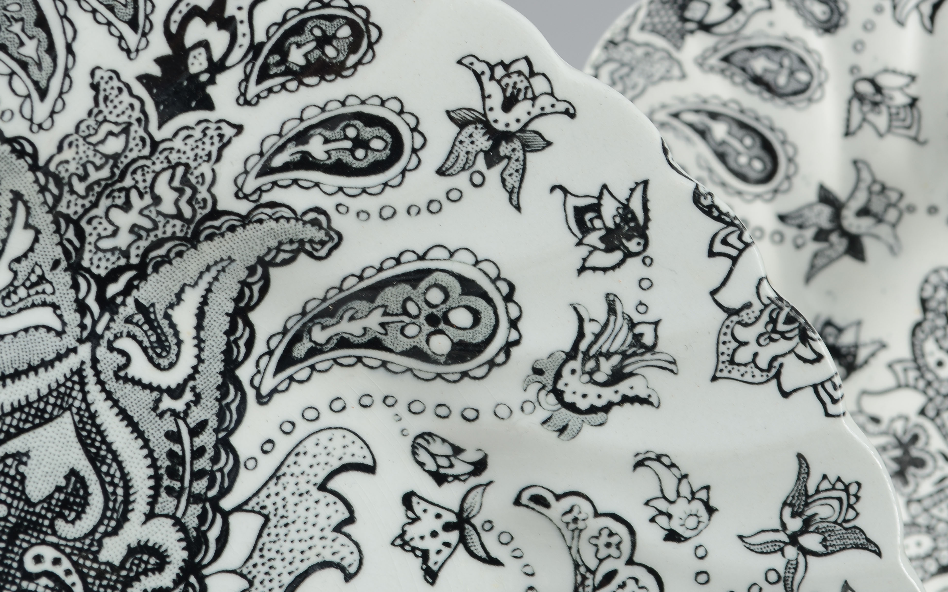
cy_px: 235
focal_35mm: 112
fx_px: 2885
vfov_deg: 11.7
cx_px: 513
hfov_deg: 18.7
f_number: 11
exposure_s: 1/80
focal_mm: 55
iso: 100
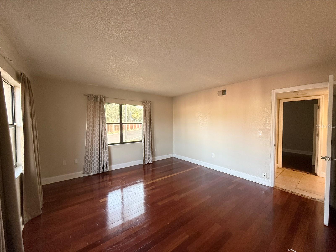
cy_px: 126
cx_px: 168
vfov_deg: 85.7
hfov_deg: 102.1
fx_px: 136
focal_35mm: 14
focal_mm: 2.22
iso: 500
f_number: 2.2
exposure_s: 1/120
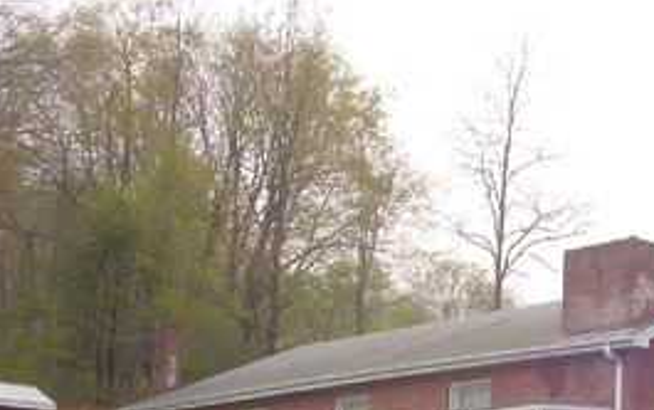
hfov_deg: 24.0
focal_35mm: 83
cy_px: 288
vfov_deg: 15.7
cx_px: 634
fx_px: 1480
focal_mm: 6
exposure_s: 1/279
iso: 100
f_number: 8
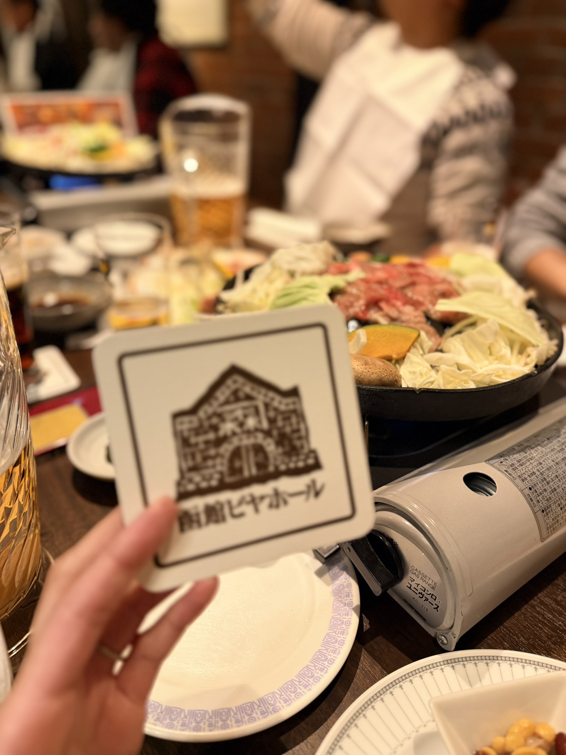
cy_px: 378
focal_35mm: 24
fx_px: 523
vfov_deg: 71.6
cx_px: 283
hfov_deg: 56.8
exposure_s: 1/50
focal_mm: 6.76
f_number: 1.78
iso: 200
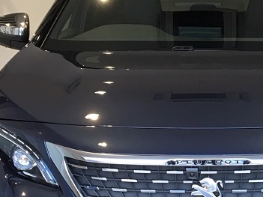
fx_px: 760
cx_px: 248
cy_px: 84
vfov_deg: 14.8
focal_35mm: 100
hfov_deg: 19.2
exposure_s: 1/30
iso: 32
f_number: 2.2
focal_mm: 4.15
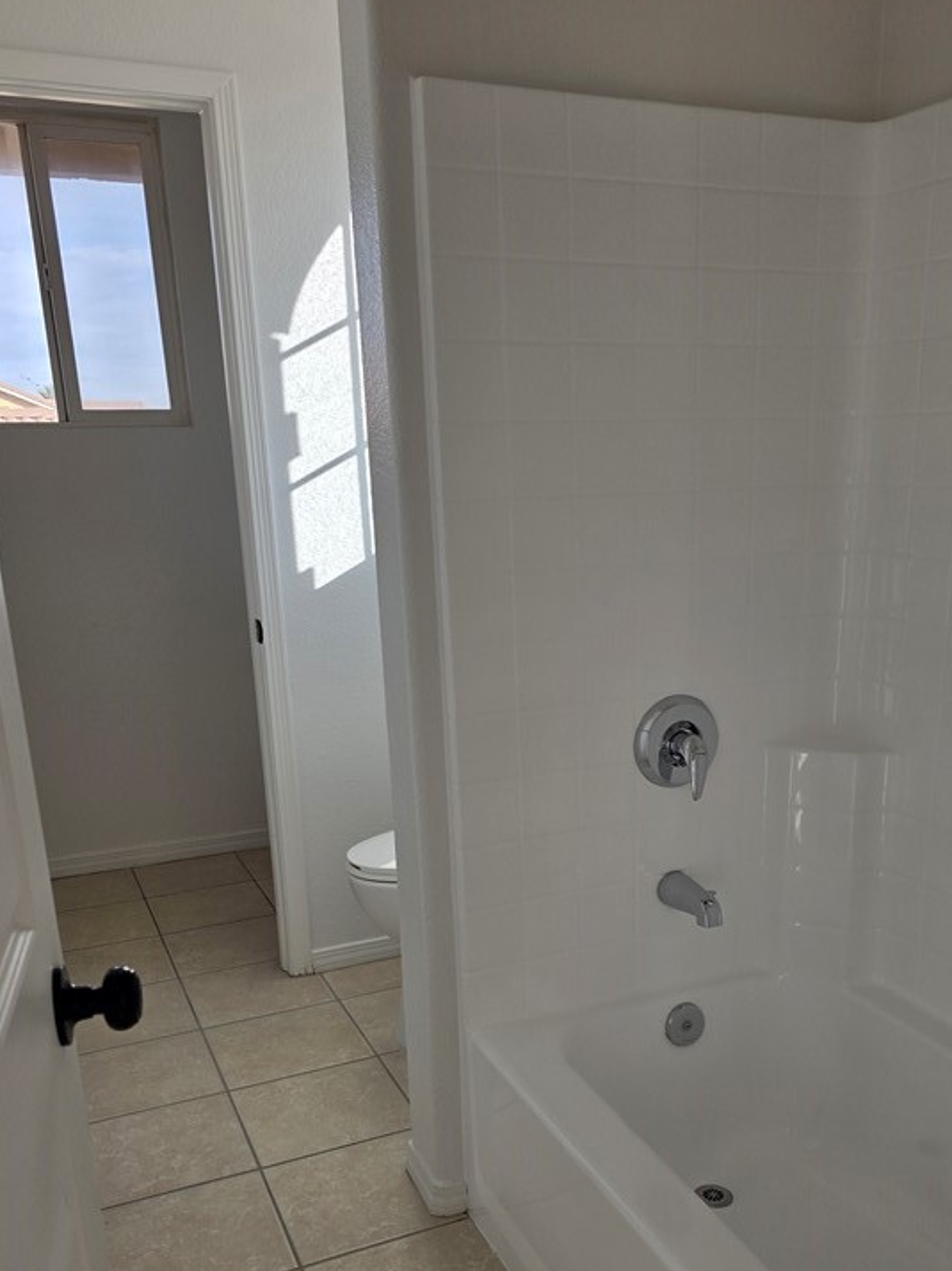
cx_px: 587
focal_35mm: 33
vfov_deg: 54.4
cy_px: 833
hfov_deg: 42.6
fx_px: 1211
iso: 80
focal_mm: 6.3
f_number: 1.7
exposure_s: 1/1425
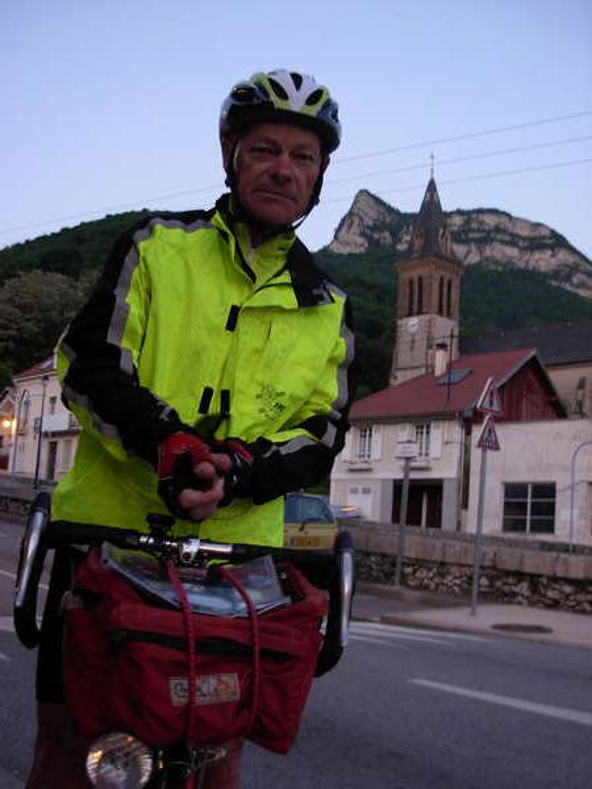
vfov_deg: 49.0
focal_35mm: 38
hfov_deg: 37.7
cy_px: 394
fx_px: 866
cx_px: 296
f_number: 2.9
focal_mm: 6.3
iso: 79
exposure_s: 1/8.9
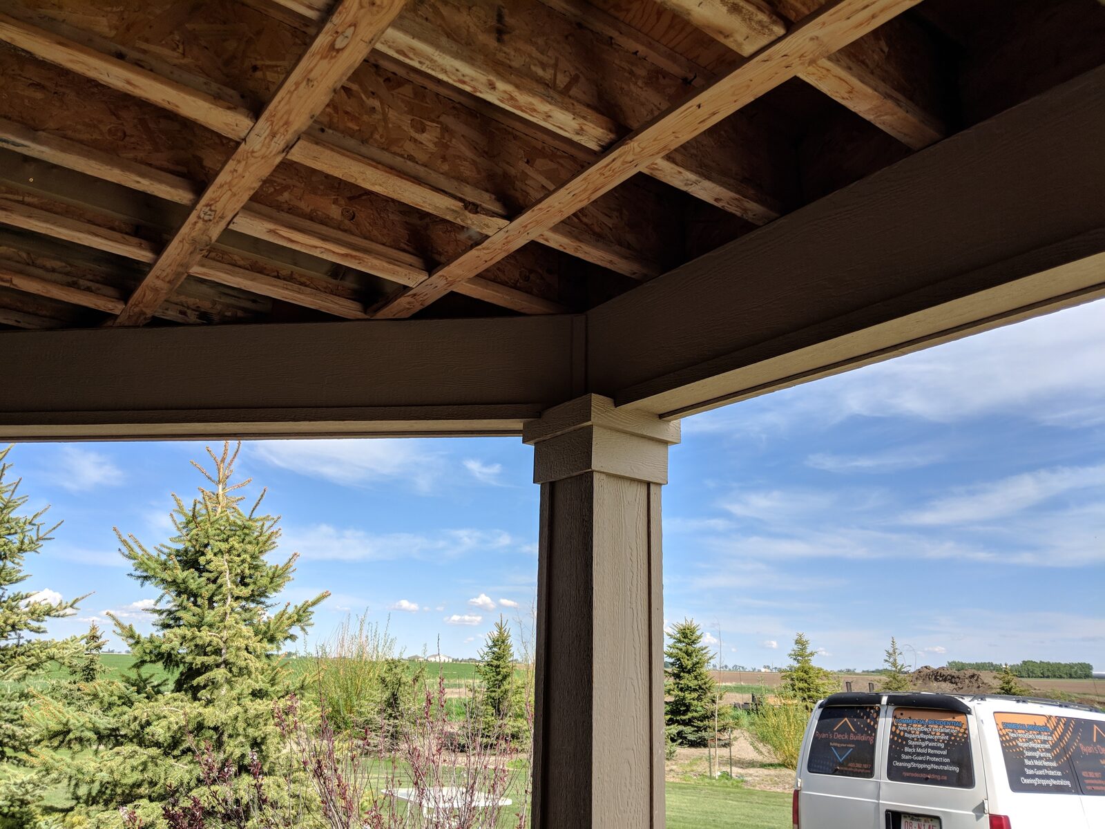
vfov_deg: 51.4
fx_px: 862
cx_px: 552
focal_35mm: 27
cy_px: 414
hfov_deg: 65.3
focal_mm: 4.44
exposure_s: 1/2597
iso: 52
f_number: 1.8
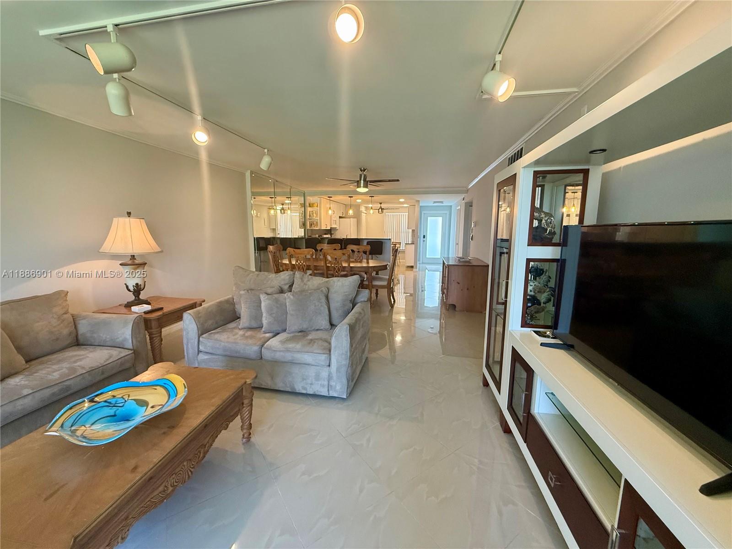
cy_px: 274
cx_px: 366
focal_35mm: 14
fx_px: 296
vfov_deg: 85.7
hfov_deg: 102.1
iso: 500
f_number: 2.2
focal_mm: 2.22
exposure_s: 1/120
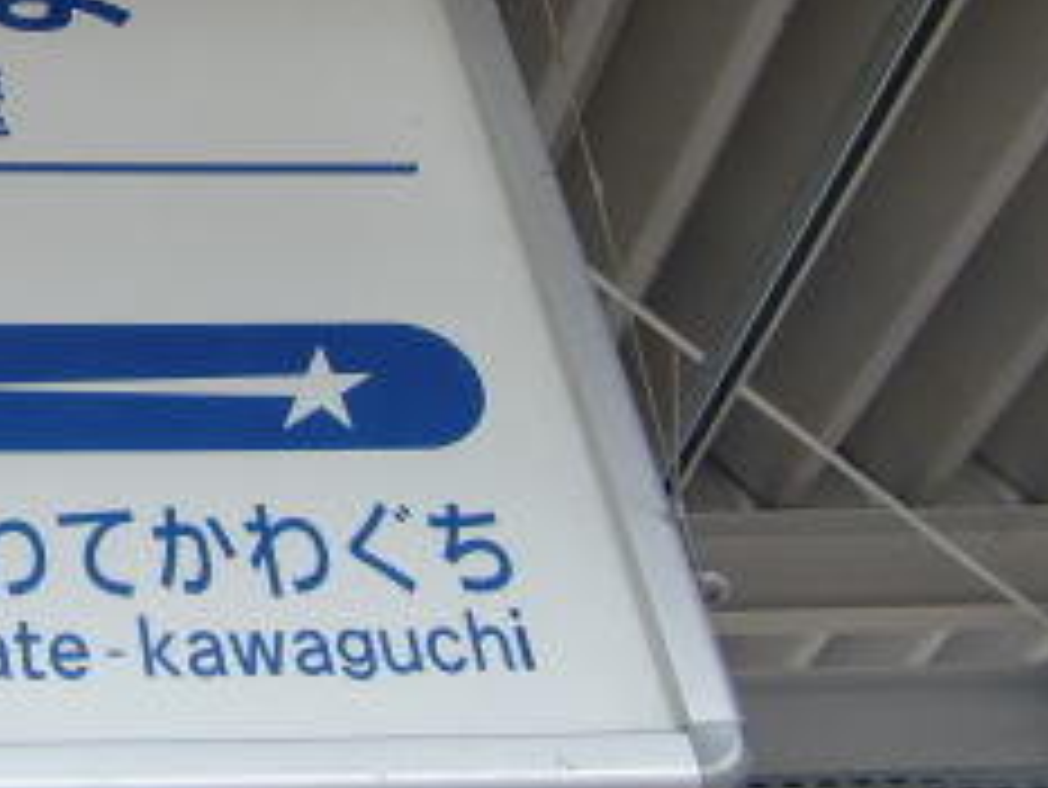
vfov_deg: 18.8
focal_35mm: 77
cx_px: -225
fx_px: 2332
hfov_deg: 23.1
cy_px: 63
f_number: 2.6
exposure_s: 1/125
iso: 64
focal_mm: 4.9
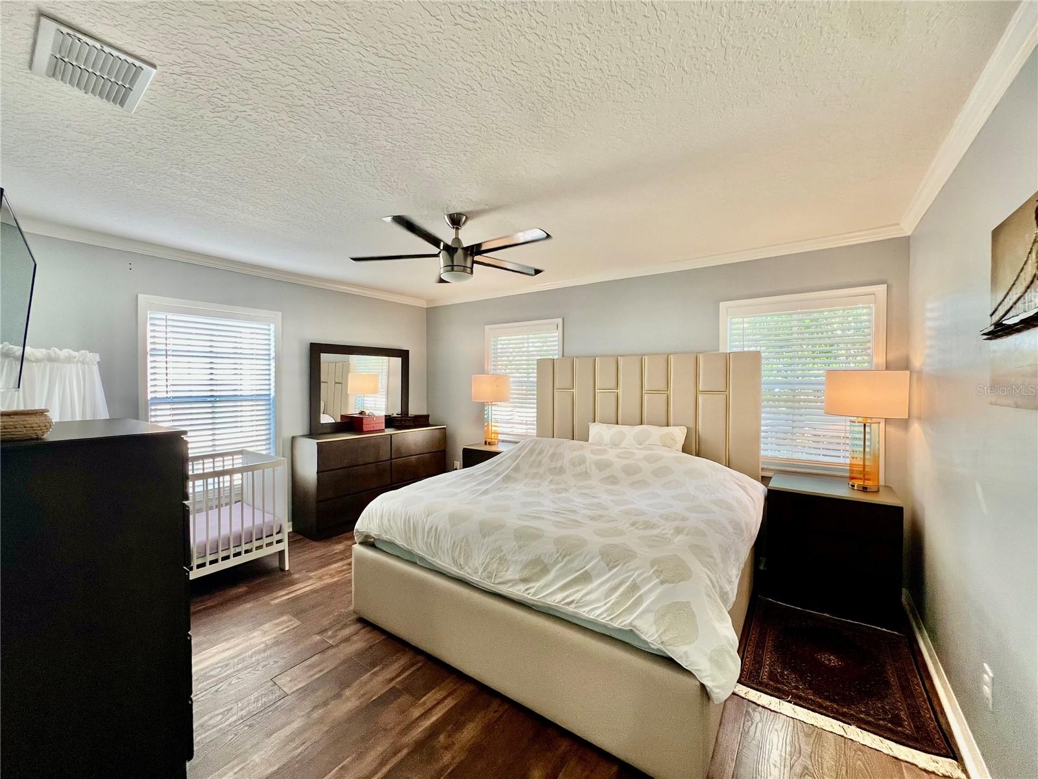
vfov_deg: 89.9
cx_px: 519
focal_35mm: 13
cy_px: 390
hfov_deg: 106.2
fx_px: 390
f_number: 1.8
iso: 250
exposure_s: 1/120
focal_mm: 1.57
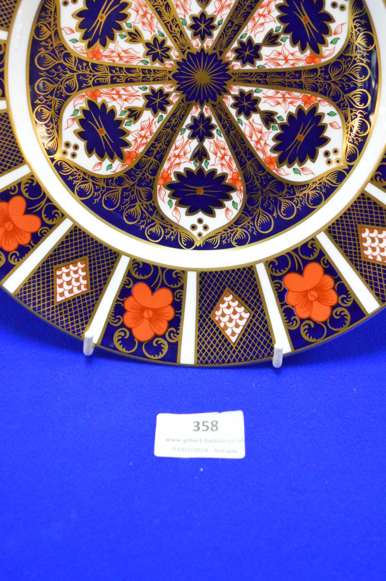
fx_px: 838
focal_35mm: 52
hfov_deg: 25.9
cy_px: 118
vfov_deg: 36.9
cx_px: 199
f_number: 3.8
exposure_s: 1/250
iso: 3200
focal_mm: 20
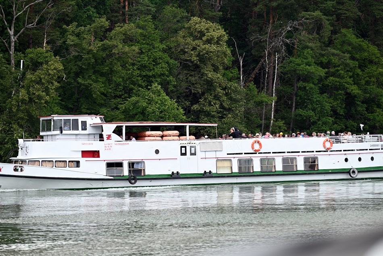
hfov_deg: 14.6
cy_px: 128
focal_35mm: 140
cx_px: 192
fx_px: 1490
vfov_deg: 9.8
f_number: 4.8
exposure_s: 1/1000
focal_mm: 140
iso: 250
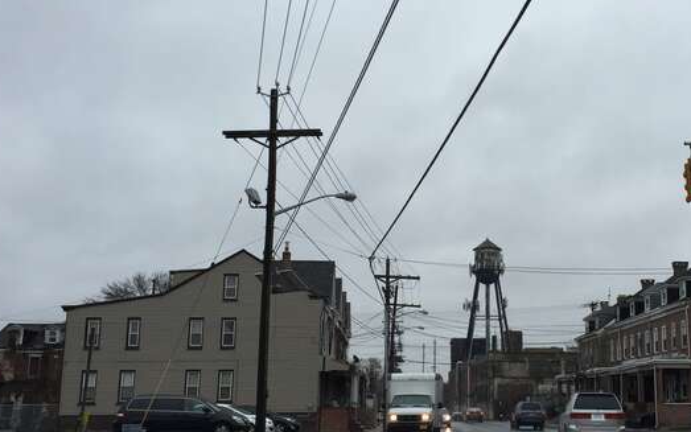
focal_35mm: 47
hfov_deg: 42.0
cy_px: 238
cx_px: 466
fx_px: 885
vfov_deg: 27.4
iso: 32
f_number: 2.2
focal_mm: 4.15
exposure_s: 1/706
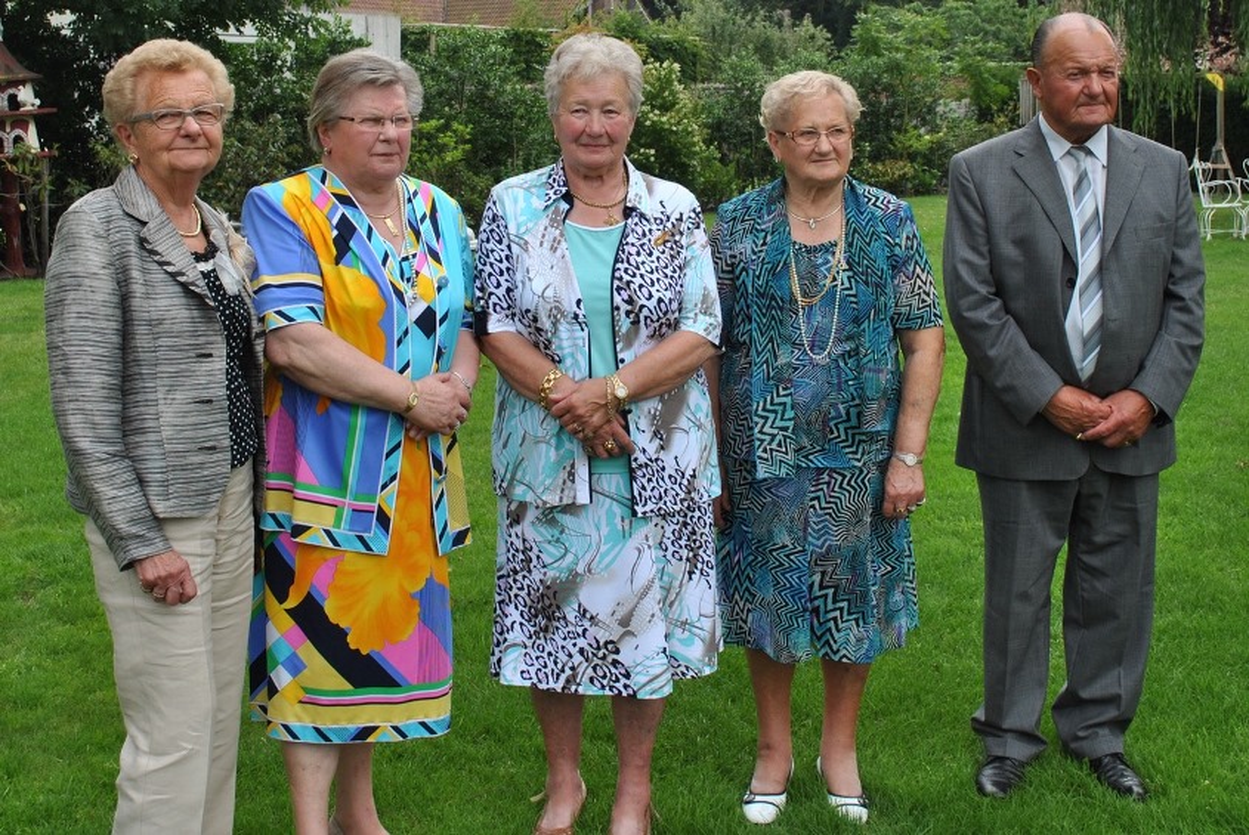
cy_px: 418
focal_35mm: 33
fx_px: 1146
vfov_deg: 40.0
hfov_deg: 57.2
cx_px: 624
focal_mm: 22
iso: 100
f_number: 8
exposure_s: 1/250
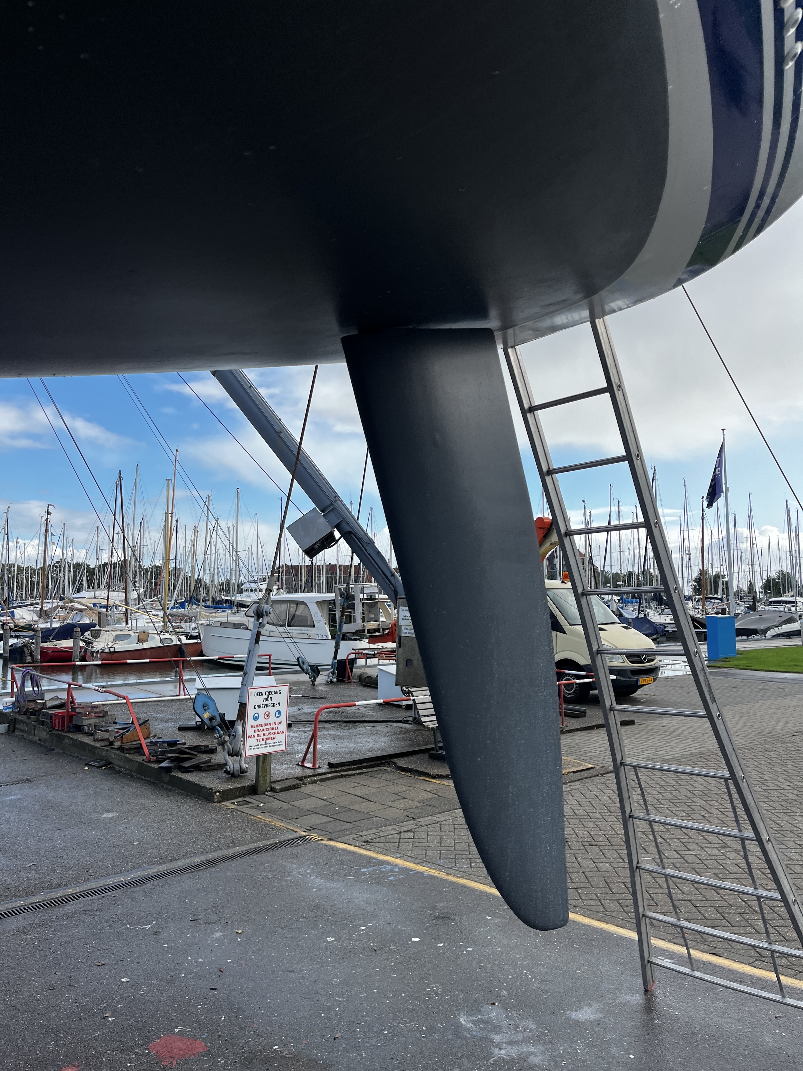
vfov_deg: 67.3
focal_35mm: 26
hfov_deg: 53.1
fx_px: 804
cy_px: 536
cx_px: 402
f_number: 1.6
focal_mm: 5.1
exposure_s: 1/1776
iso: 50
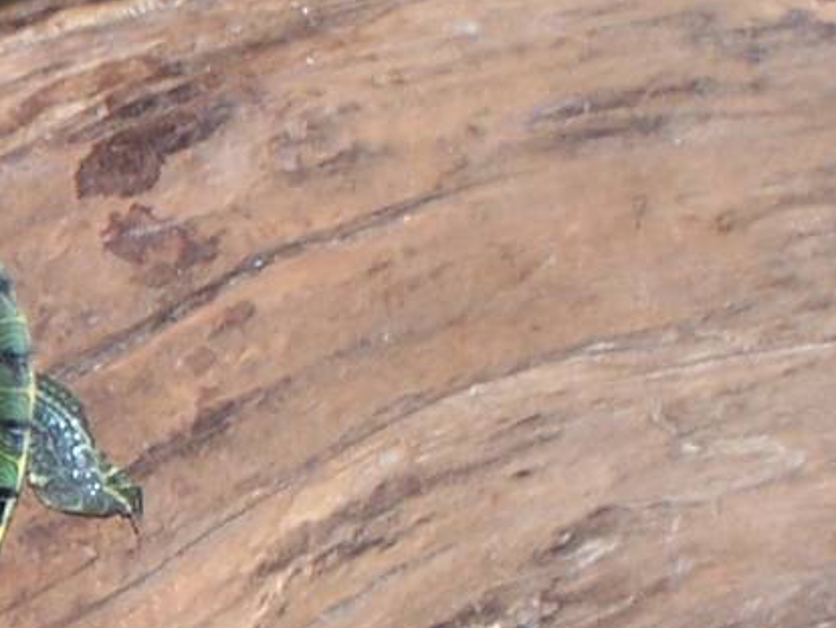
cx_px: -695
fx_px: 11382
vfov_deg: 3.2
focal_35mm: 471
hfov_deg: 4.2
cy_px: 672
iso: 80
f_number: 4
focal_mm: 21
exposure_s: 1/125
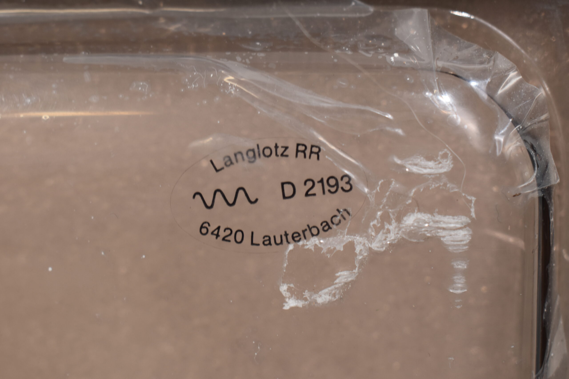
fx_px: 948
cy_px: 190
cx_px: 284
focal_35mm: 60
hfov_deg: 33.4
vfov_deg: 22.6
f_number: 6.3
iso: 400
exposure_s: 1/60
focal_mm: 40
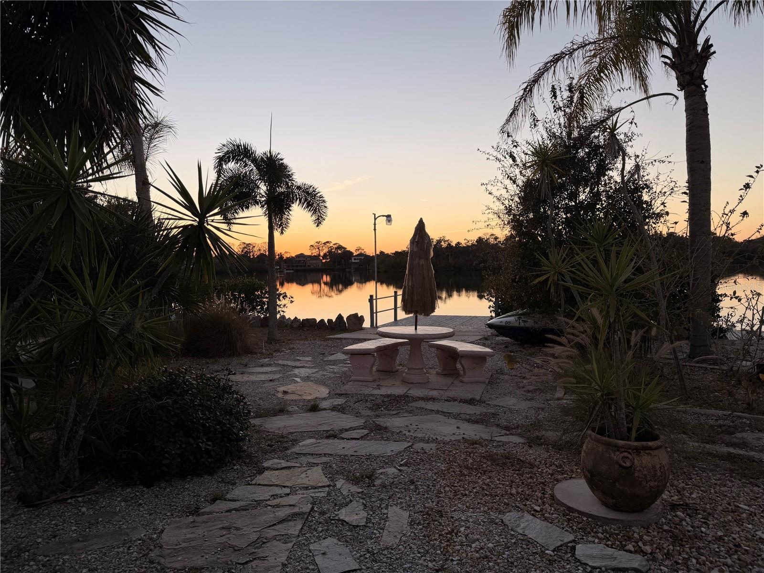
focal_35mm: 24
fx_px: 530
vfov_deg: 56.8
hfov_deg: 71.6
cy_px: 286
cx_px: 382
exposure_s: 1/571
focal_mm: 6.76
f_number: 1.78
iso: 80
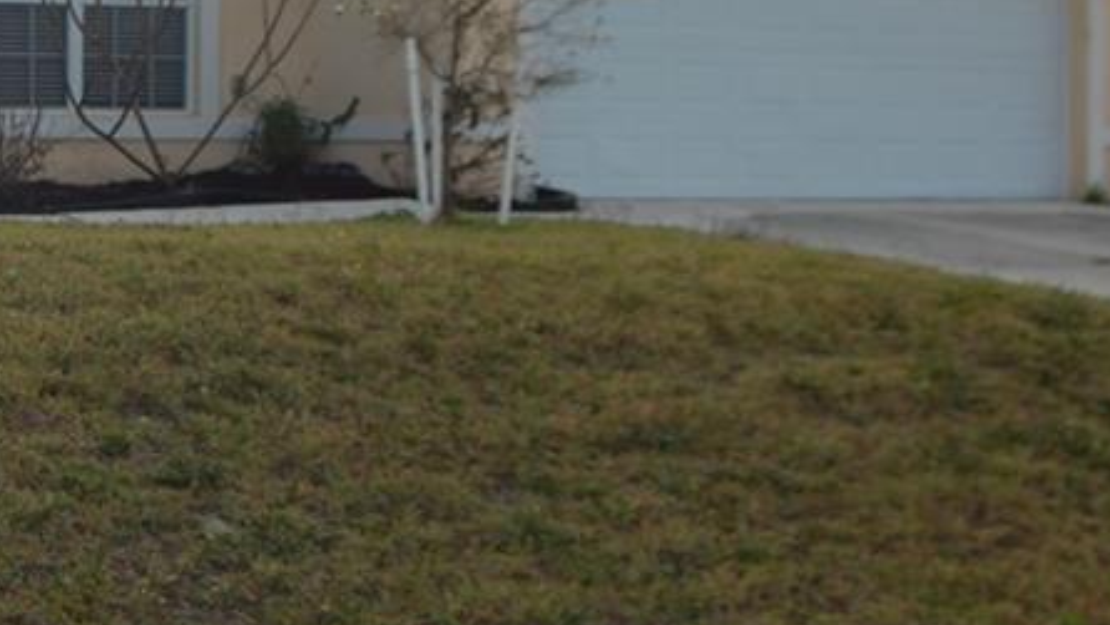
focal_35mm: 108
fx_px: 3179
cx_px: 22
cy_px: 65
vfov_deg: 11.2
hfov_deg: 19.3
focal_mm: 30
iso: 200
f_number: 5.6
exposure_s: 1/500
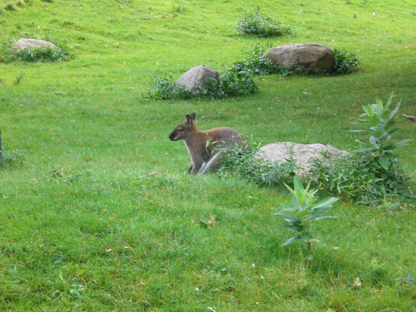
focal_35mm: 114
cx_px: 208
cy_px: 156
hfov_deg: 17.3
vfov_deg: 13.0
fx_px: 1370
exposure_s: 1/200
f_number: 5.9
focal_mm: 18.9
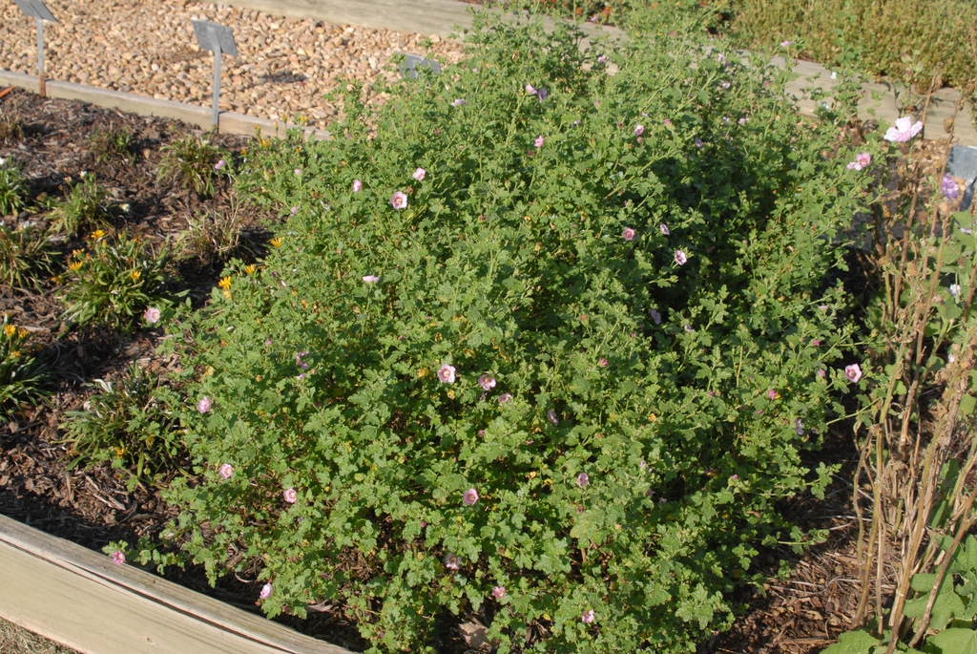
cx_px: 488
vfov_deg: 32.0
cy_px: 327
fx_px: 1141
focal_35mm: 42
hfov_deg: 46.4
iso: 400
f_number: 9
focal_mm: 28
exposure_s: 1/320
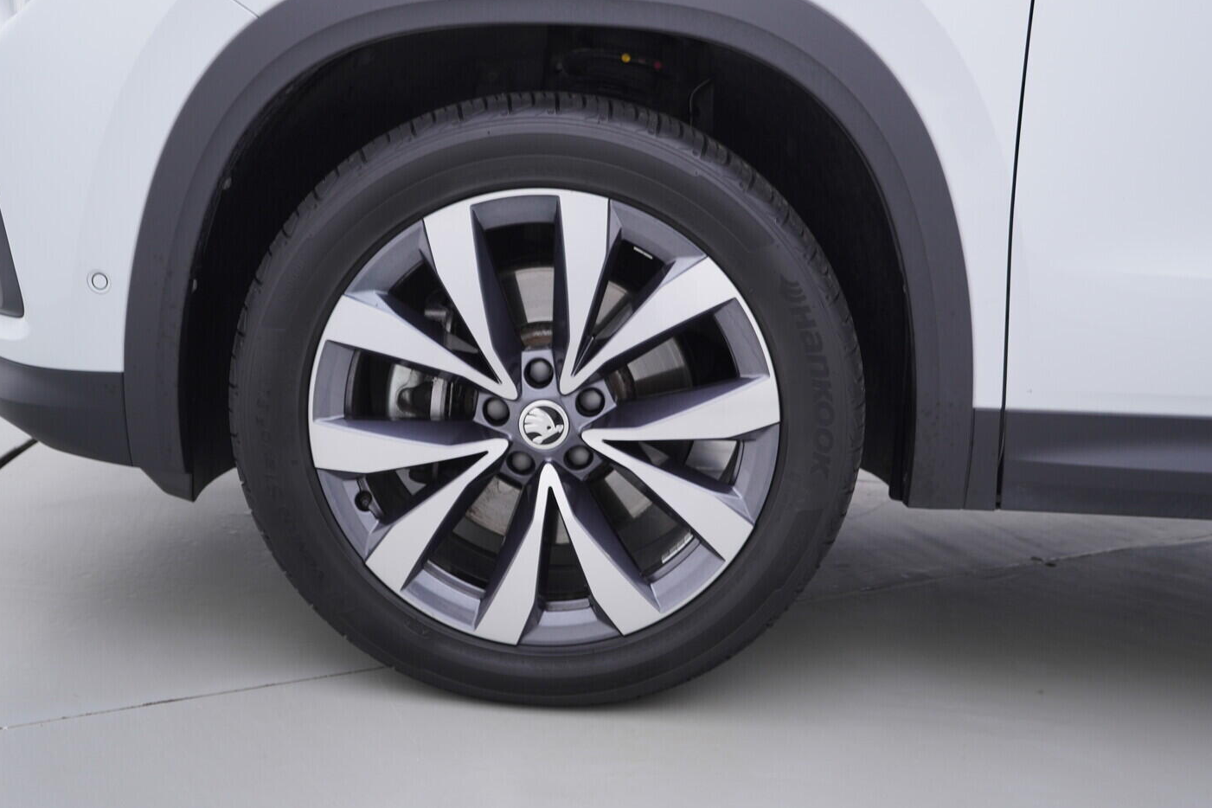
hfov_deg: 51.9
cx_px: 618
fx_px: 1246
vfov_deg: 35.9
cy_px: 412
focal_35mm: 37
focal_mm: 24
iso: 125
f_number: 3.5
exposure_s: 1/60
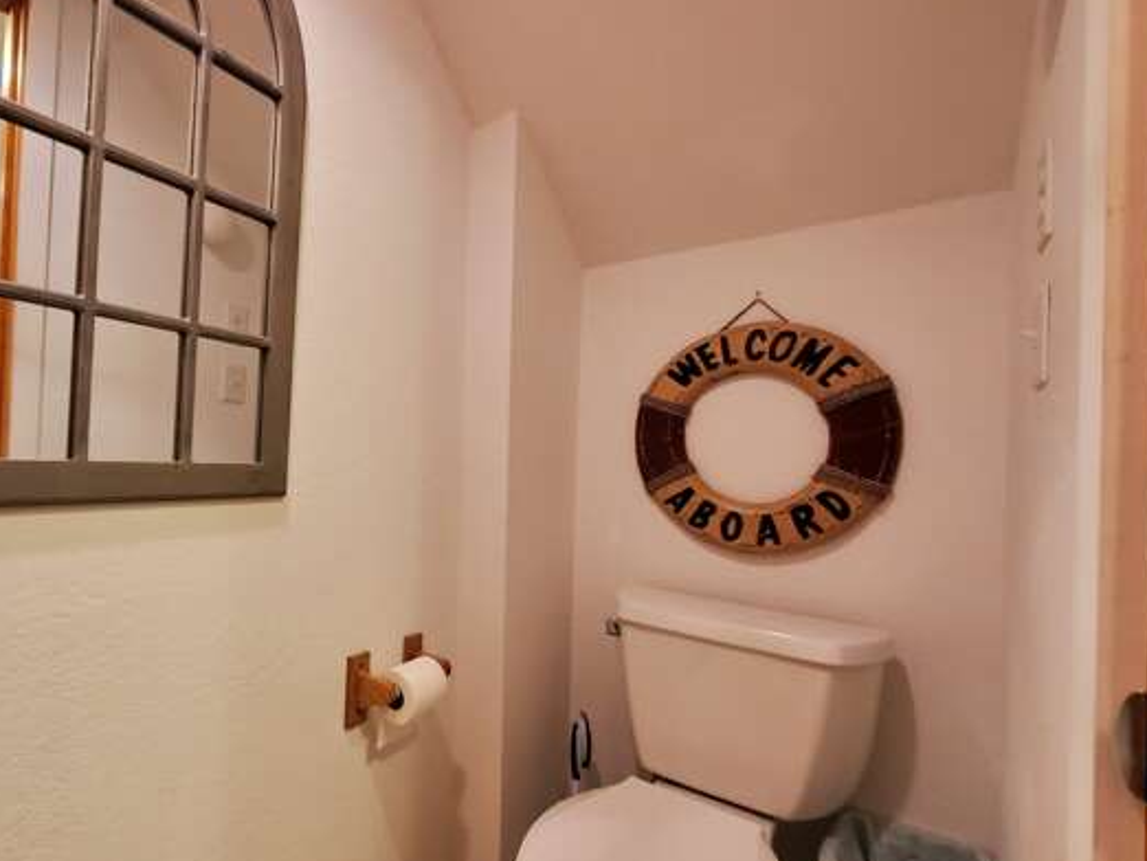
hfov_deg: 88.8
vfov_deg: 74.8
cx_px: 416
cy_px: 437
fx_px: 564
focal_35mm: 17
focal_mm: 1.8
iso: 400
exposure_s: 1/59
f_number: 2.2
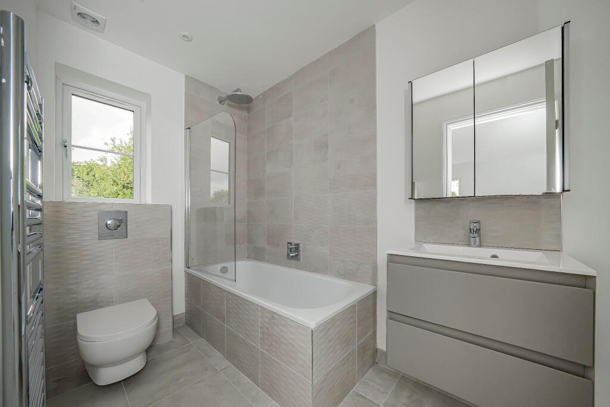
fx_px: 203
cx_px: 305
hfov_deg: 112.6
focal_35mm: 12
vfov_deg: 90.0
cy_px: 204
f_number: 9
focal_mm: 12
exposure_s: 1/80
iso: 320
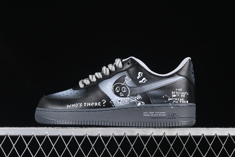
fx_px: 490
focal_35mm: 75
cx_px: 118
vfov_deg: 18.2
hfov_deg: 27.0
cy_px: 78
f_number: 6.3
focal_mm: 50
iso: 160
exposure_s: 1/60
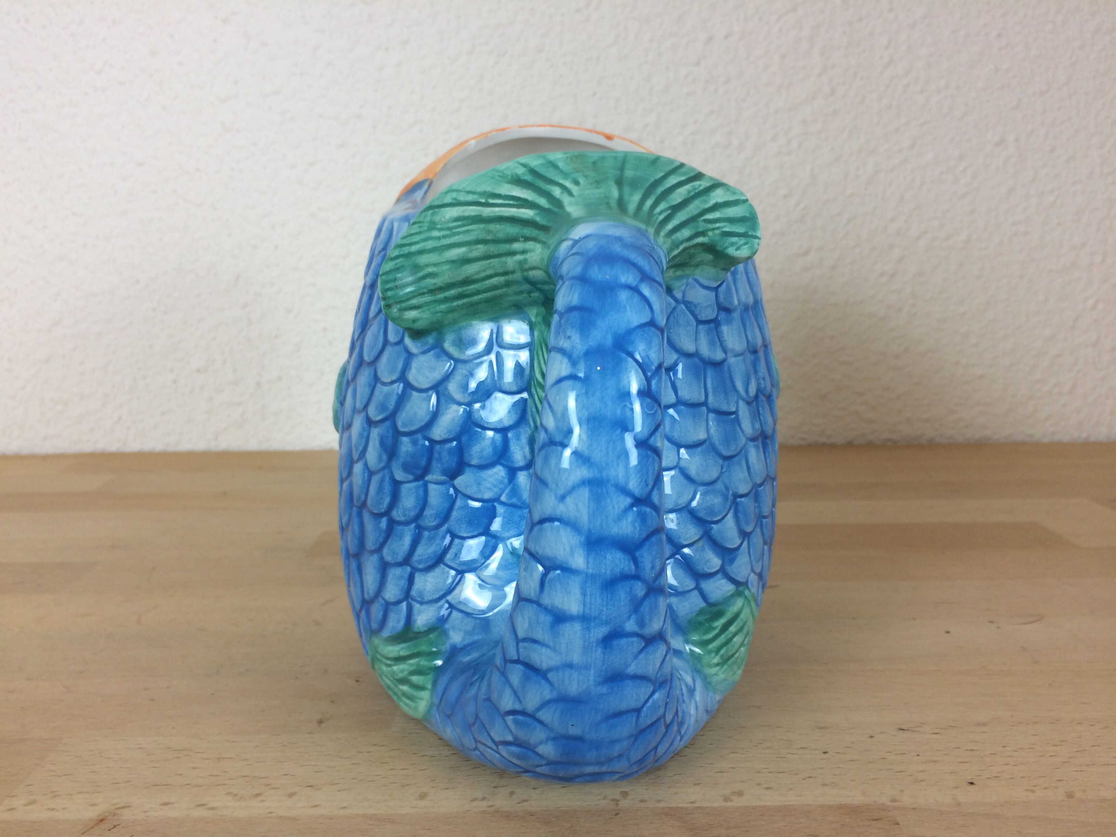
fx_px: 935
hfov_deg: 61.7
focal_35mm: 29
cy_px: 418
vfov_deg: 48.2
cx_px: 558
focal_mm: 4.15
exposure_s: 1/50
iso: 50
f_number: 2.2
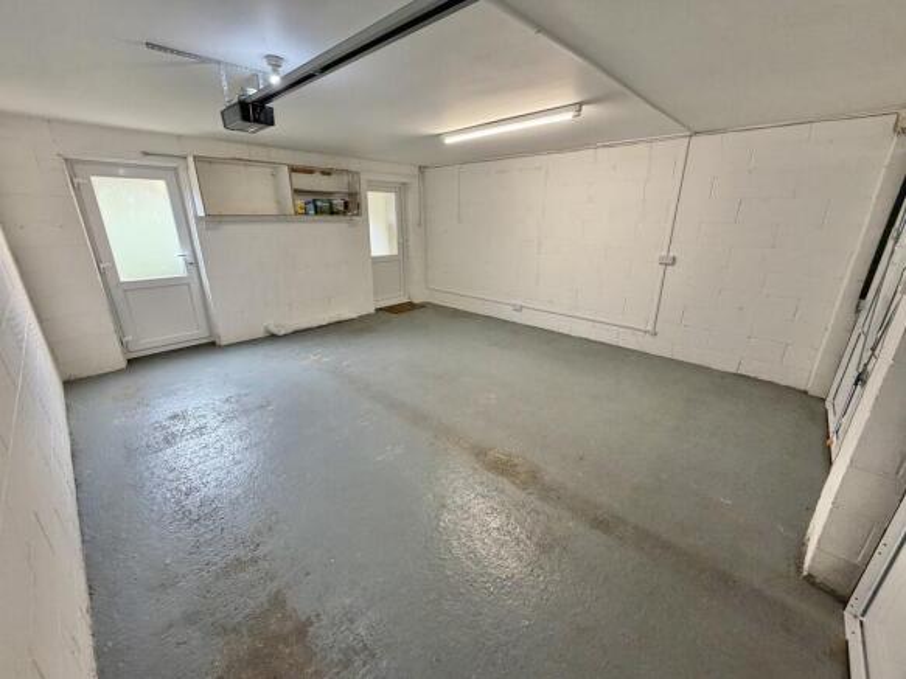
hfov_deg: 102.1
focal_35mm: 14
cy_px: 340
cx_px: 453
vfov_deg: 85.7
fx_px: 366
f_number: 2.2
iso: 200
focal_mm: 2.22
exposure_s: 1/50
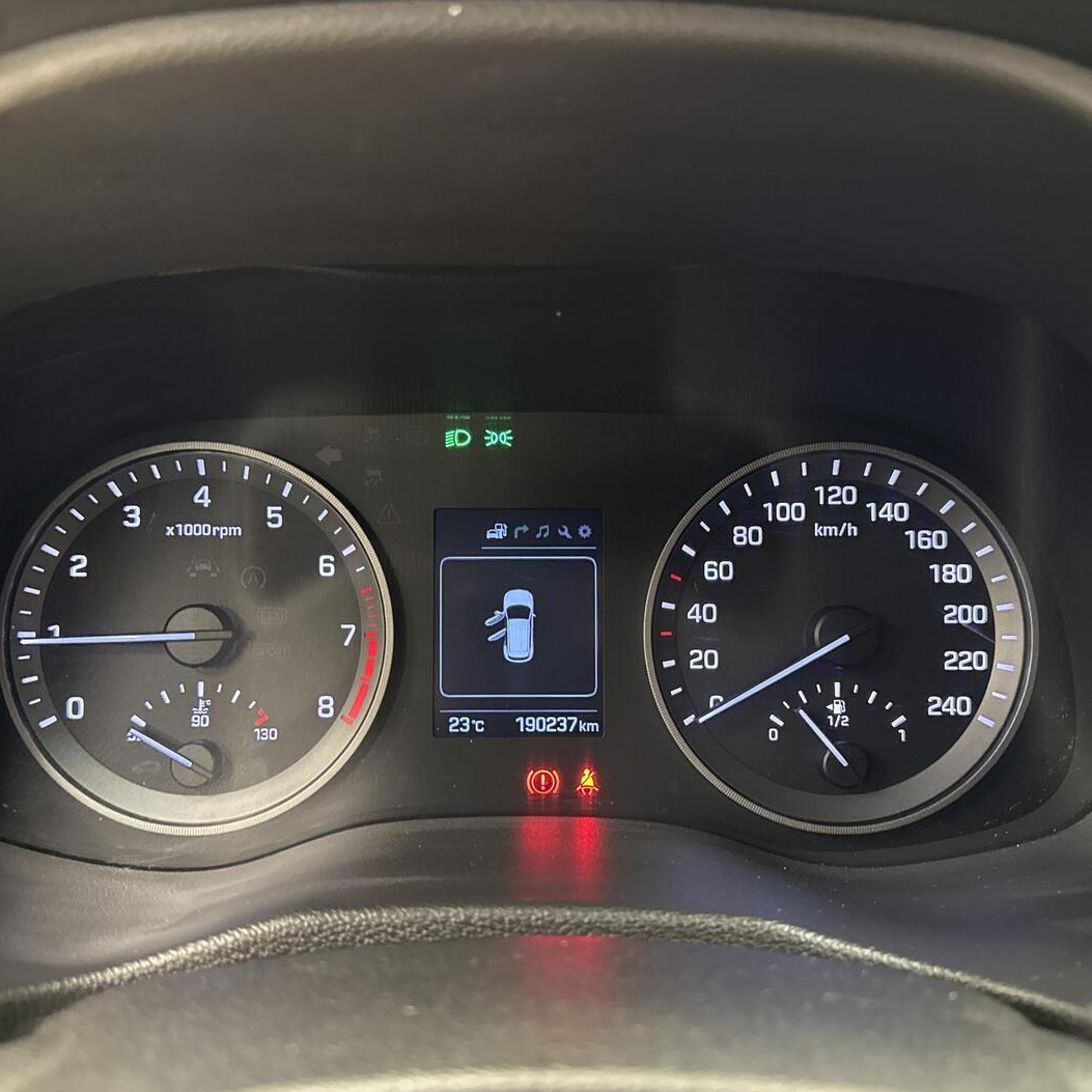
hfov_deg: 55.6
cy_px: 554
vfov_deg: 55.6
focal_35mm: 29
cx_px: 519
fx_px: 1035
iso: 800
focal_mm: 6.76
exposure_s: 1/33
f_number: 1.78
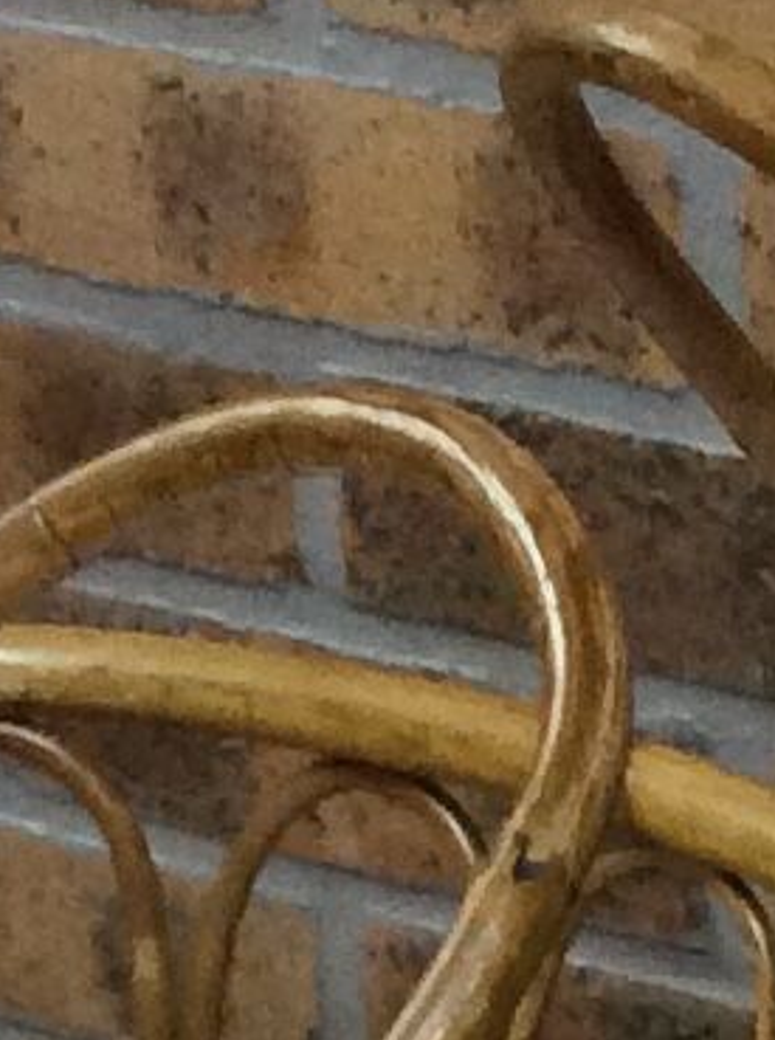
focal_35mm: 225
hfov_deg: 6.6
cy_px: 1902
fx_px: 6744
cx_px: 764
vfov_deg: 8.5
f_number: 2.4
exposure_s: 1/25
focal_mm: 3.3
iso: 125
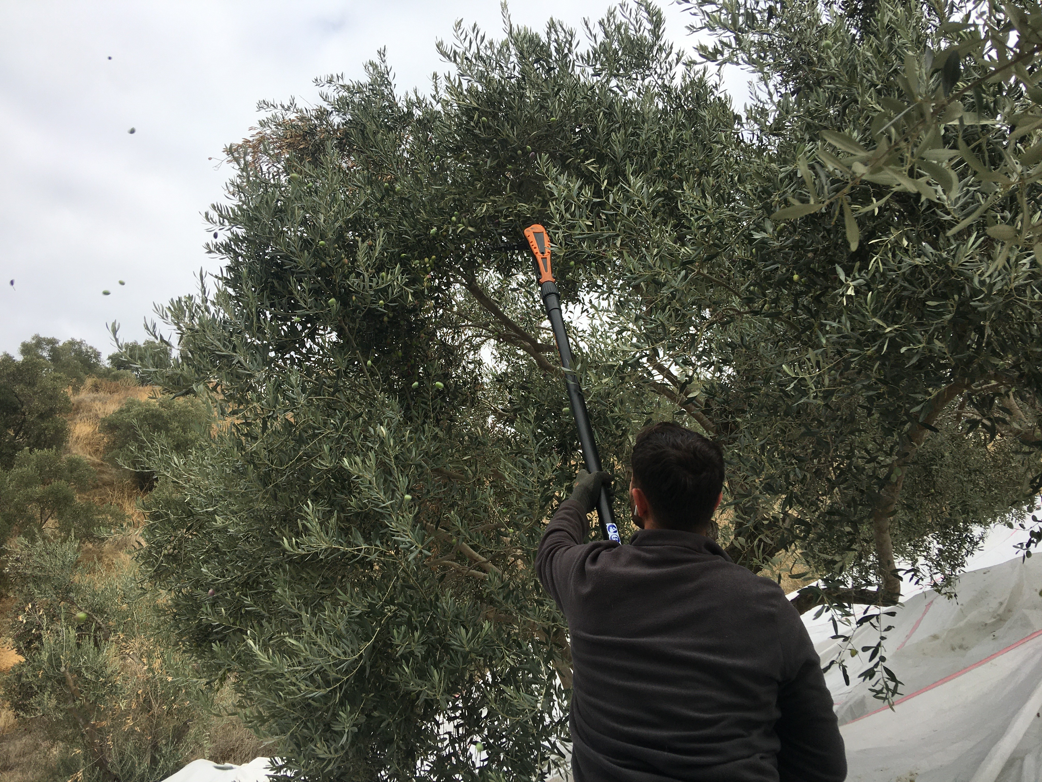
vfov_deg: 48.2
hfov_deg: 61.7
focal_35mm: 29
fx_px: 873
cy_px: 391
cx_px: 521
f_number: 2.2
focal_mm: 4.15
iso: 25
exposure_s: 1/712
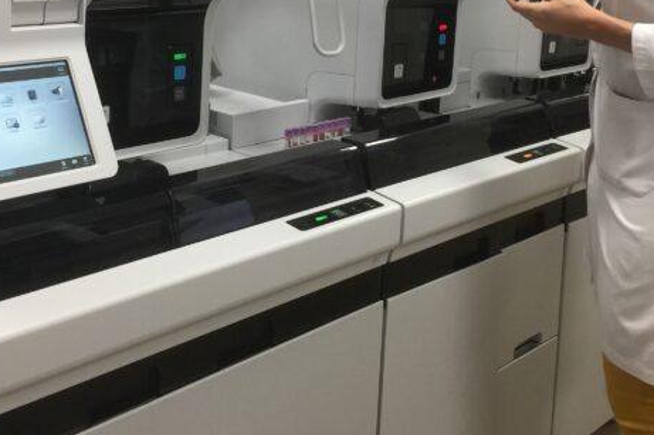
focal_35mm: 53
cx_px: 328
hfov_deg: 37.5
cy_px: 27
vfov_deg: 24.6
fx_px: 962
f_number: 2.2
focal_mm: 4.15
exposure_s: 1/33
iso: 40
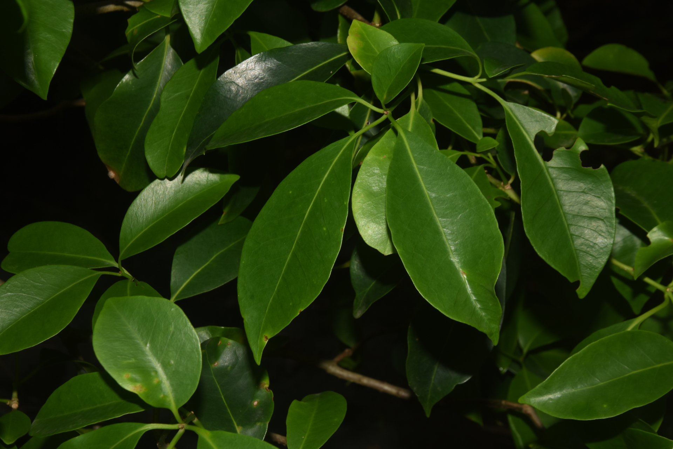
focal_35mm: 93
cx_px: 336
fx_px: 1738
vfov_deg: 14.7
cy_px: 224
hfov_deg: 21.9
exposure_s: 1/160
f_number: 16
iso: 125
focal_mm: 62
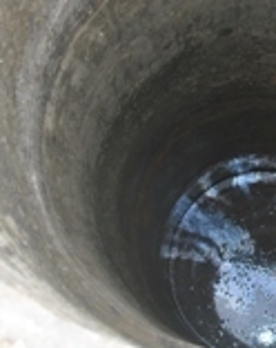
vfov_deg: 23.2
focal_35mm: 81
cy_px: 59
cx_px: 289
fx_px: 830
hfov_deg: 18.3
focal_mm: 18
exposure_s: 1/125
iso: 160
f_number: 3.5
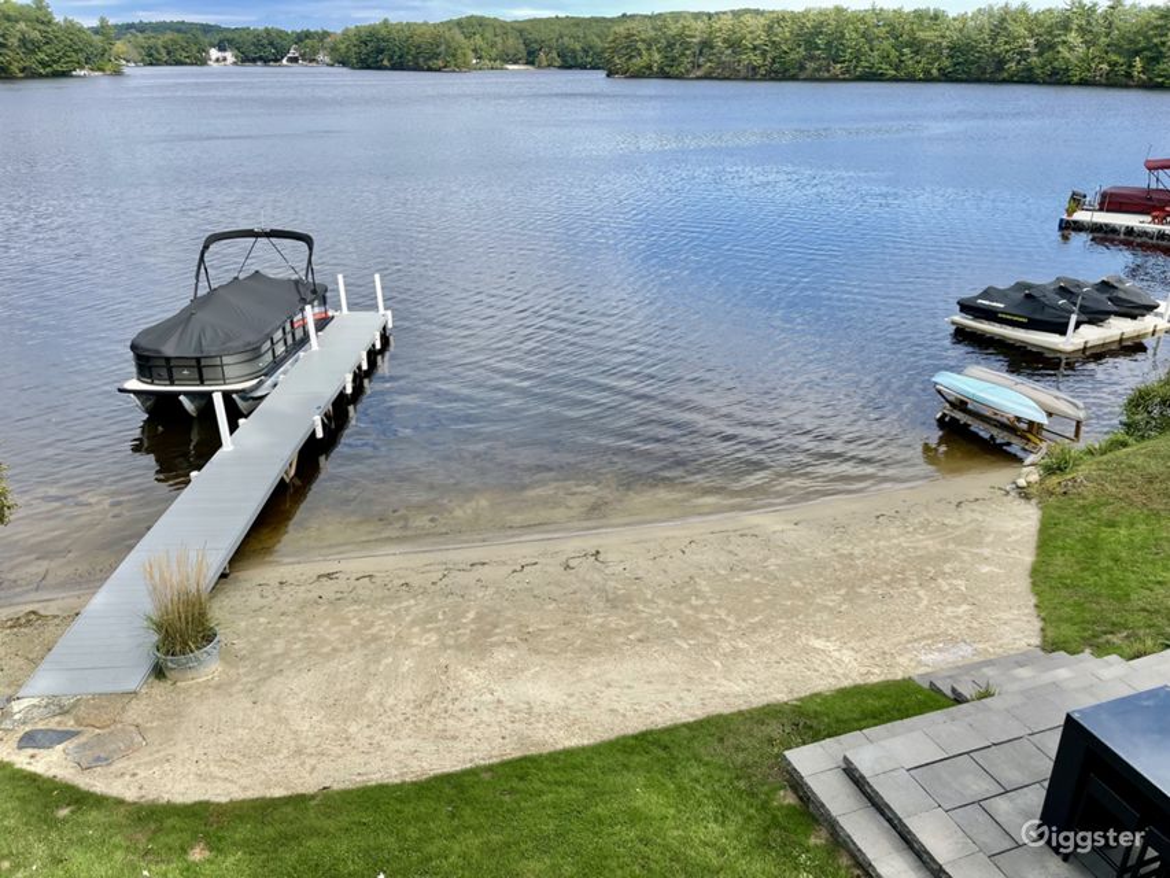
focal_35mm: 26
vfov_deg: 53.1
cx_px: 585
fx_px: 879
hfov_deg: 67.3
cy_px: 439
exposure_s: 1/1225
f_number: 1.6
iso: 32
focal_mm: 5.1
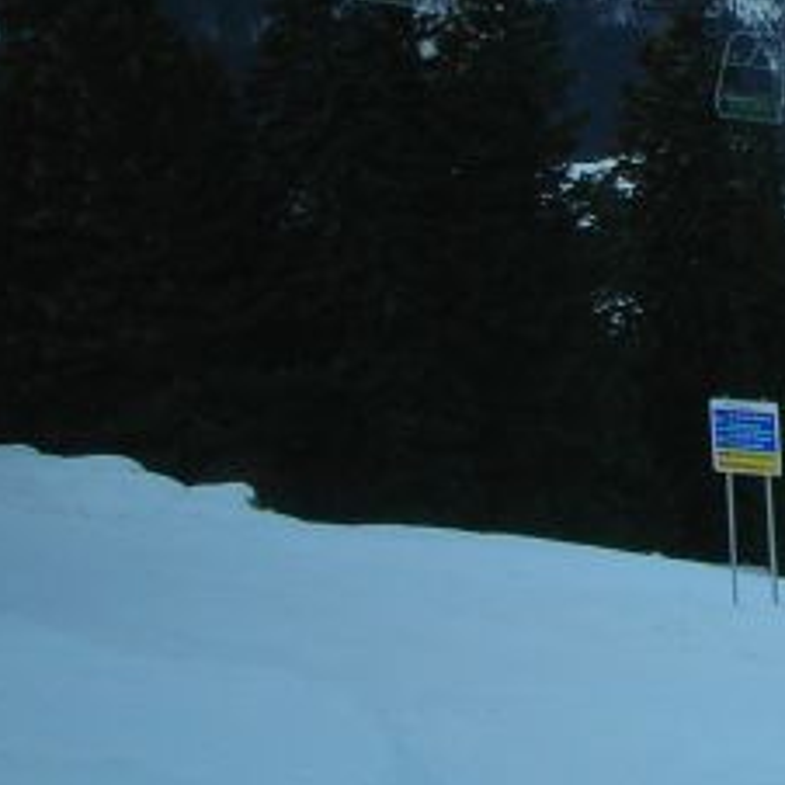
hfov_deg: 13.9
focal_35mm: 119
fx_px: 3053
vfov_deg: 14.4
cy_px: -56
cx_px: 1091
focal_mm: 6.3
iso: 50
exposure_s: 1/159
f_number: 6.4
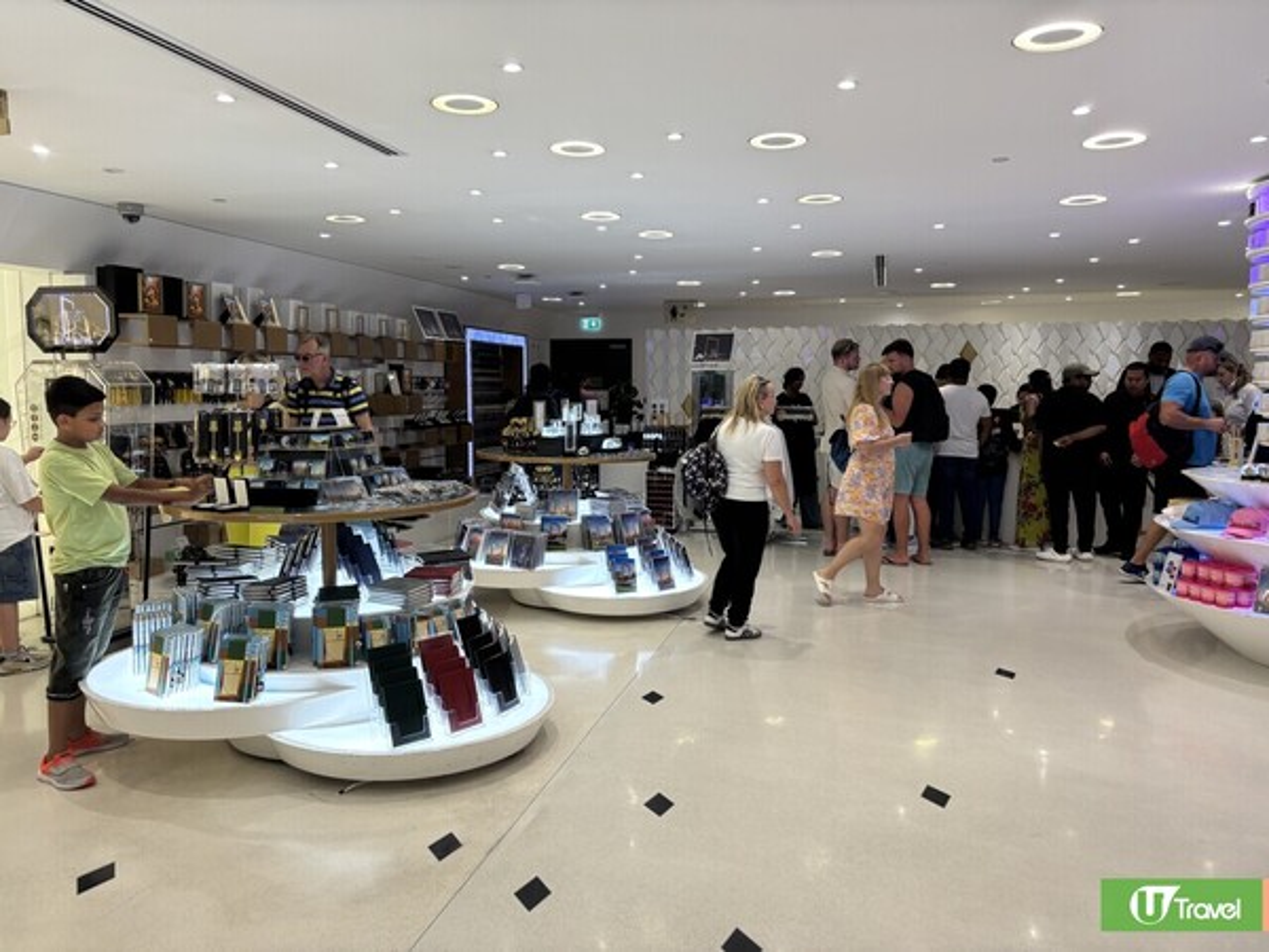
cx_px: 634
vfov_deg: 53.1
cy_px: 476
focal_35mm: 26
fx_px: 953
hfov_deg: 67.3
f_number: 1.6
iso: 80
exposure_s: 1/100
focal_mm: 5.96
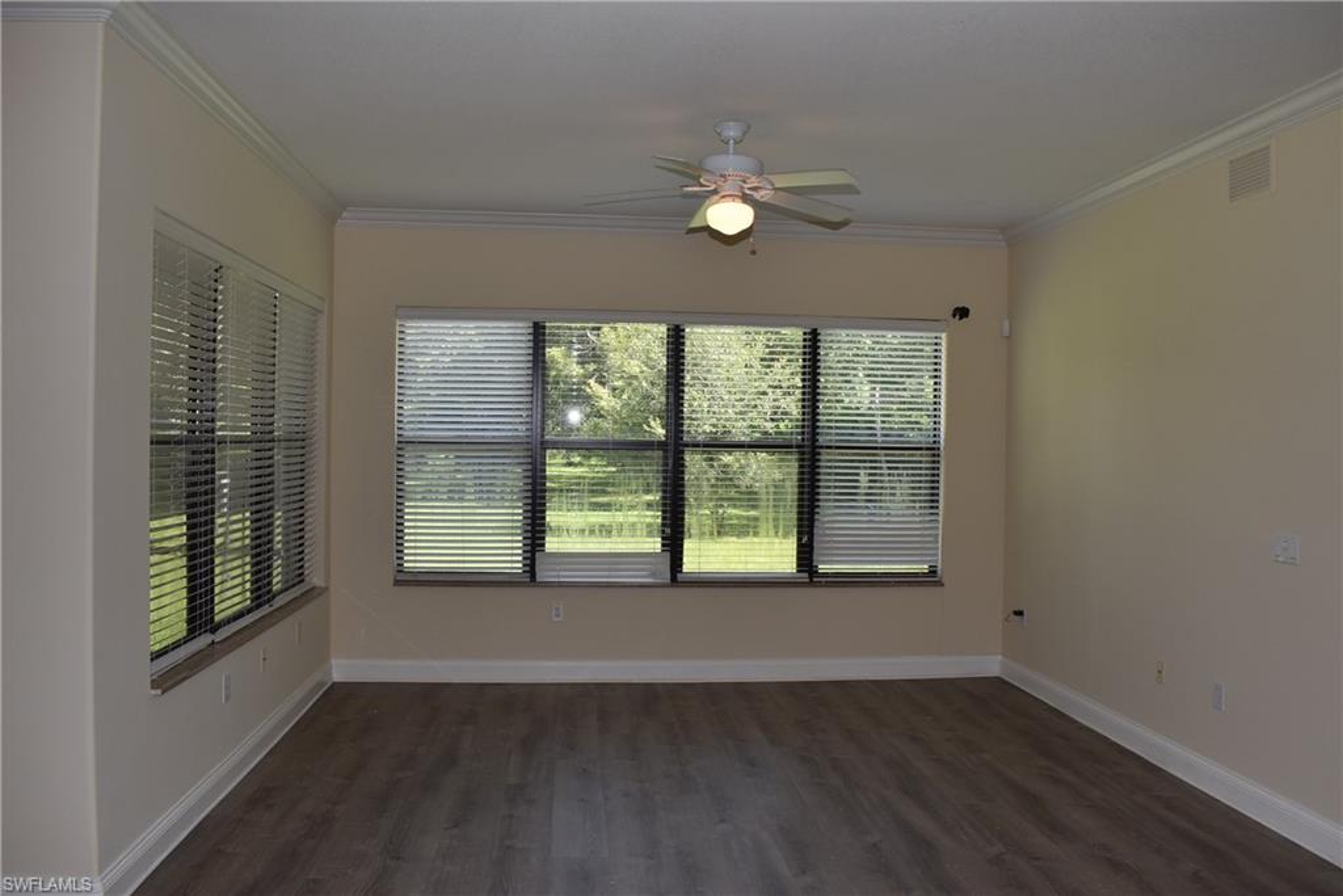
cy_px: 448
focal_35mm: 27
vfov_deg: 47.9
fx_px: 1007
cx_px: 672
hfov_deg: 67.4
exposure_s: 1/200
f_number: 8
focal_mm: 18
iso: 400
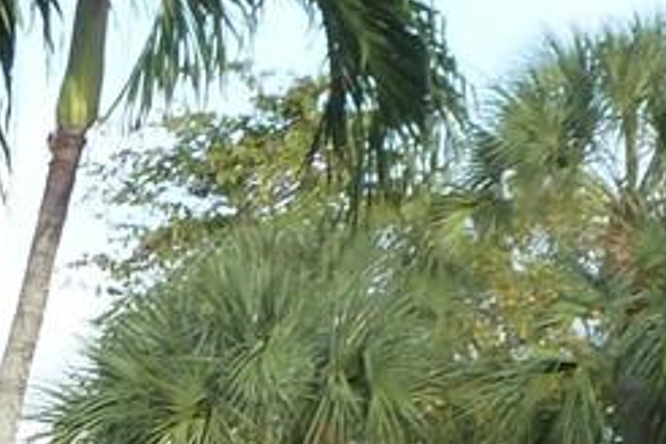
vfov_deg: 4.4
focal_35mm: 305
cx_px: -1042
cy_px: 1050
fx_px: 5642
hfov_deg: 6.4
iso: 100
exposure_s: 1/160
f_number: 4
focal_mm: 8
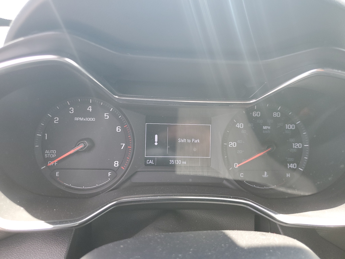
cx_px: 172
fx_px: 259
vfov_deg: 53.1
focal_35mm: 26
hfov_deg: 67.3
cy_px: 130
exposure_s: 1/120
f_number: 1.5
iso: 78
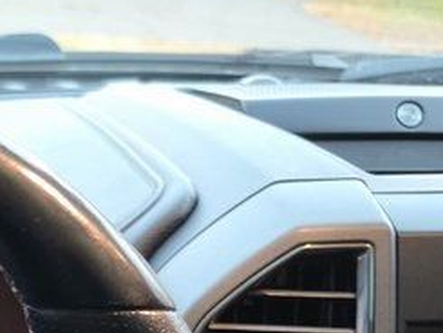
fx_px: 1229
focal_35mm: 96
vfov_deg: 14.2
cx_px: -333
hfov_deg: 17.1
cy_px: 532
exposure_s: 1/41.6
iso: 640
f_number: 1.7
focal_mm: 6.3
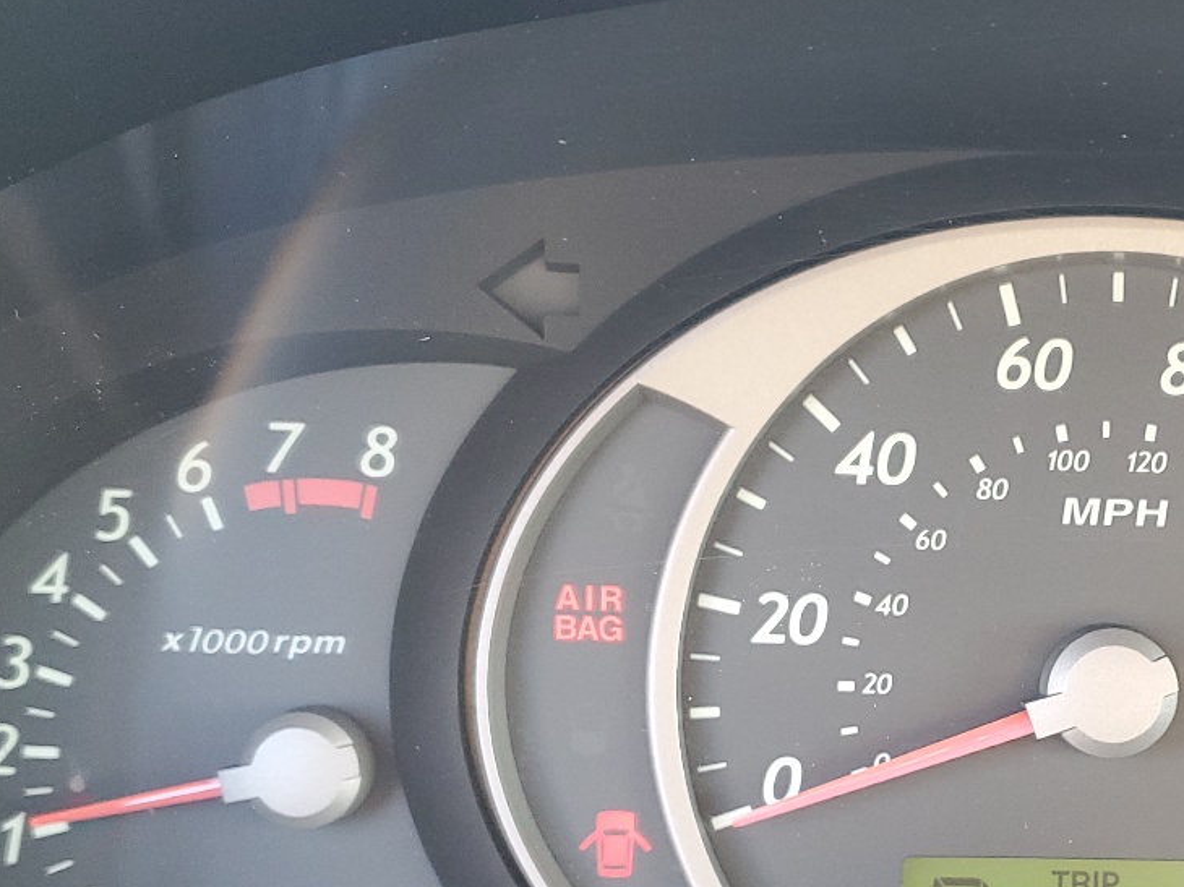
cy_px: 692
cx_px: 1059
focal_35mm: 57
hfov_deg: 32.2
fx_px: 1949
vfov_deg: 25.3
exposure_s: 1/60.2
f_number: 1.5
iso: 98
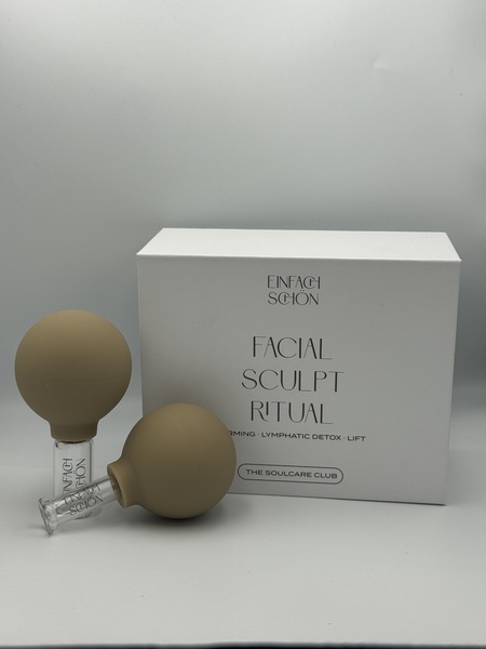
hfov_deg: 30.3
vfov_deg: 39.7
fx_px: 899
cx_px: 243
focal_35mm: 48
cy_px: 324
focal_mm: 6.76
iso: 64
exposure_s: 1/854
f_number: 1.78
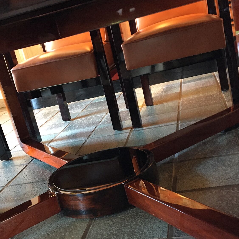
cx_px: 103
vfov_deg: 36.7
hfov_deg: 36.7
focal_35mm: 46
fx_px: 359
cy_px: 134
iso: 200
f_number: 2.2
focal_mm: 4.15
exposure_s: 1/17
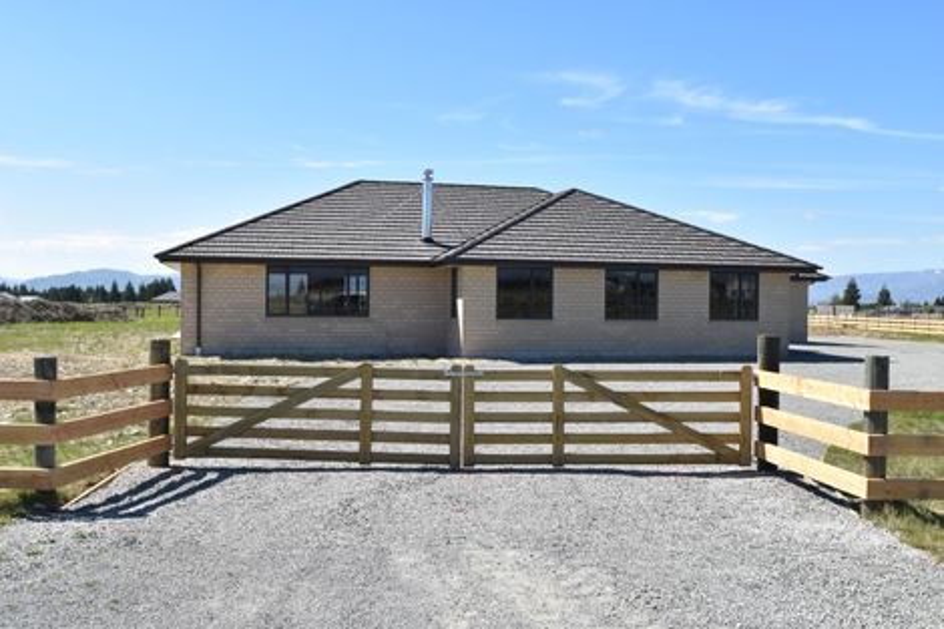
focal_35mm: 36
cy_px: 314
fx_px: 944
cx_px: 472
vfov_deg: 36.8
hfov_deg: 53.1
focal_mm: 24
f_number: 10
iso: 200
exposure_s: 1/400
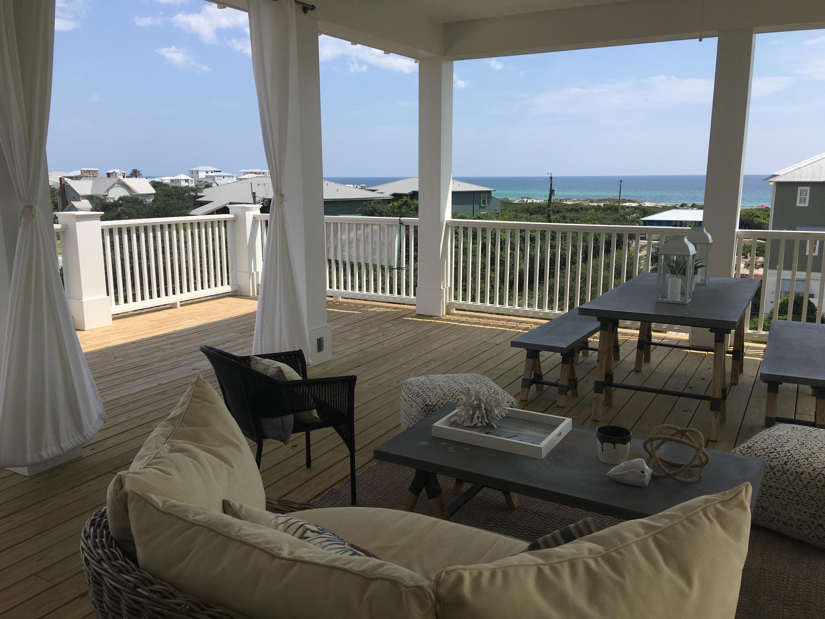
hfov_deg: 61.7
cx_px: 412
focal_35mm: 29
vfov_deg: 48.2
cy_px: 310
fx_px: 691
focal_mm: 4.15
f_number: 2.2
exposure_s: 1/1972
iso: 25
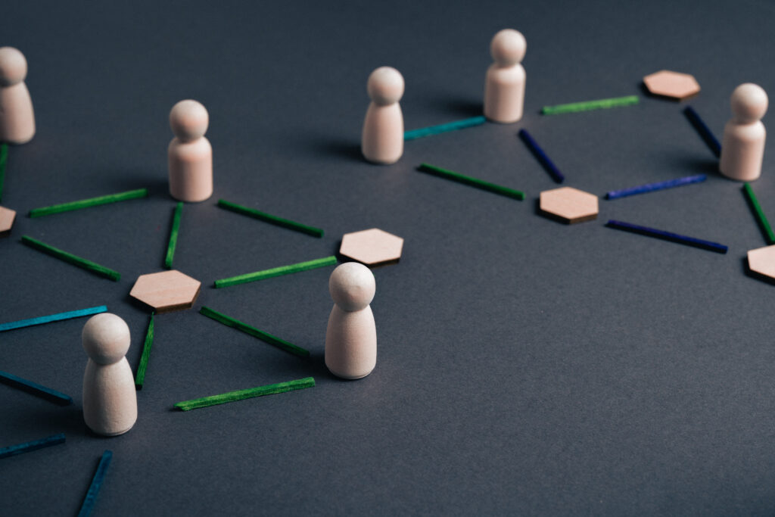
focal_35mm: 70
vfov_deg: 19.5
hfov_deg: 28.8
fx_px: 1507
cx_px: 388
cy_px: 258
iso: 100
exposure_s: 1/160
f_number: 11
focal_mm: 70
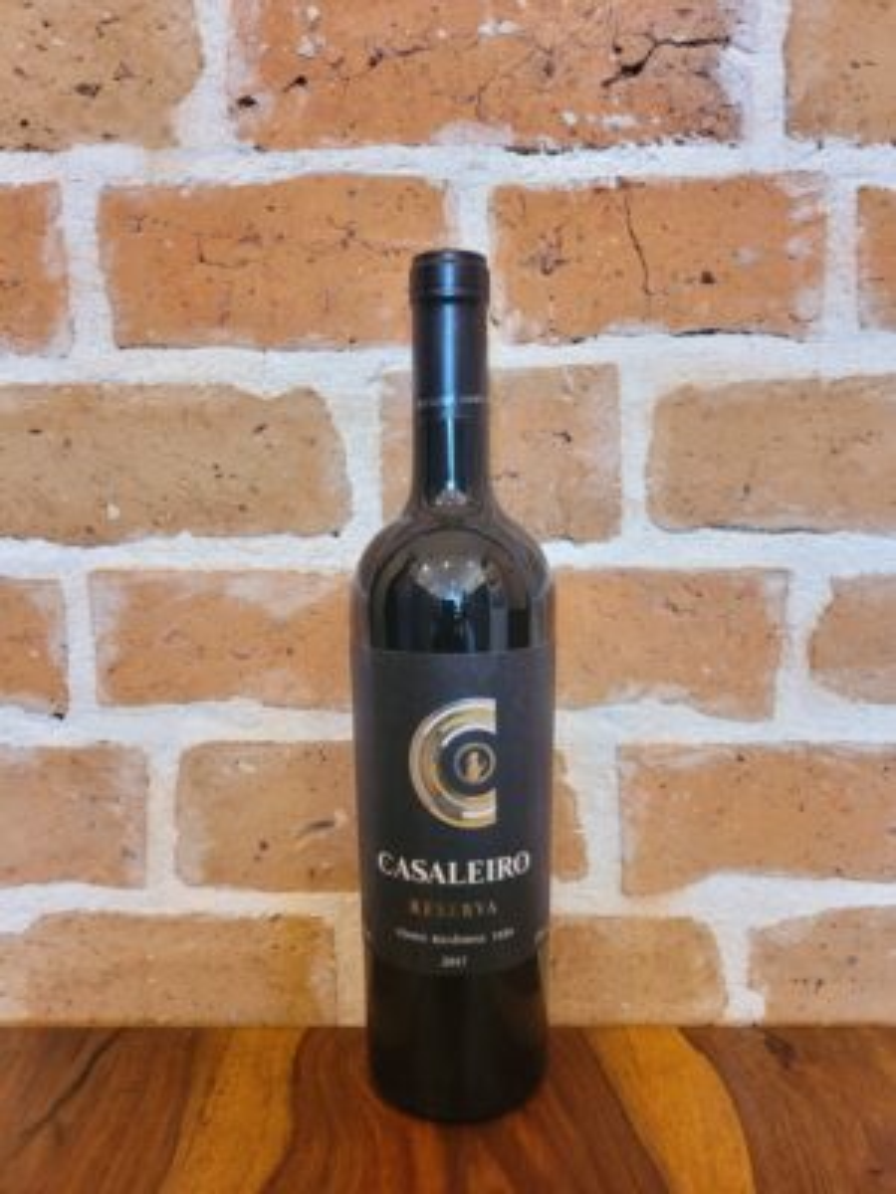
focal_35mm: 26
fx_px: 897
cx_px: 448
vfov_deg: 67.3
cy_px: 597
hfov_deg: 53.1
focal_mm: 5.4
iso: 640
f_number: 1.8
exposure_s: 1/50
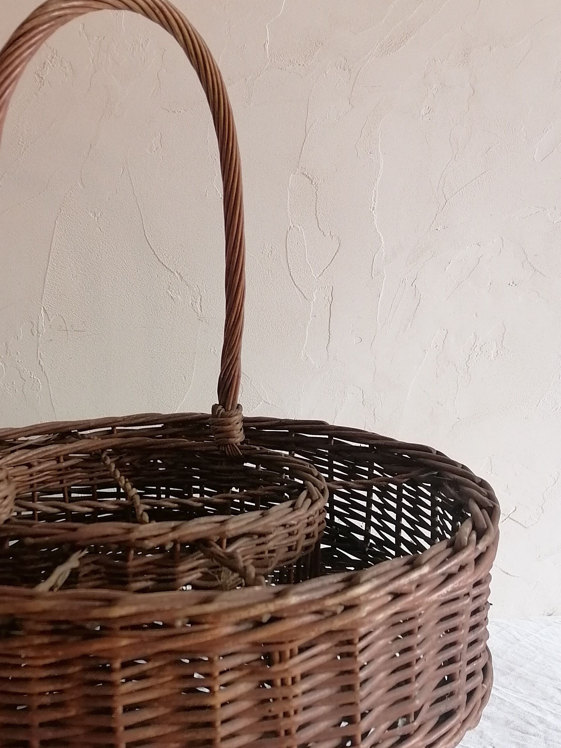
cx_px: 151
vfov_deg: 41.9
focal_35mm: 45
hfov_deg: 31.7
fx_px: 972
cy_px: 451
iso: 160
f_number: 1.8
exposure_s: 1/33.3
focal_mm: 5.4
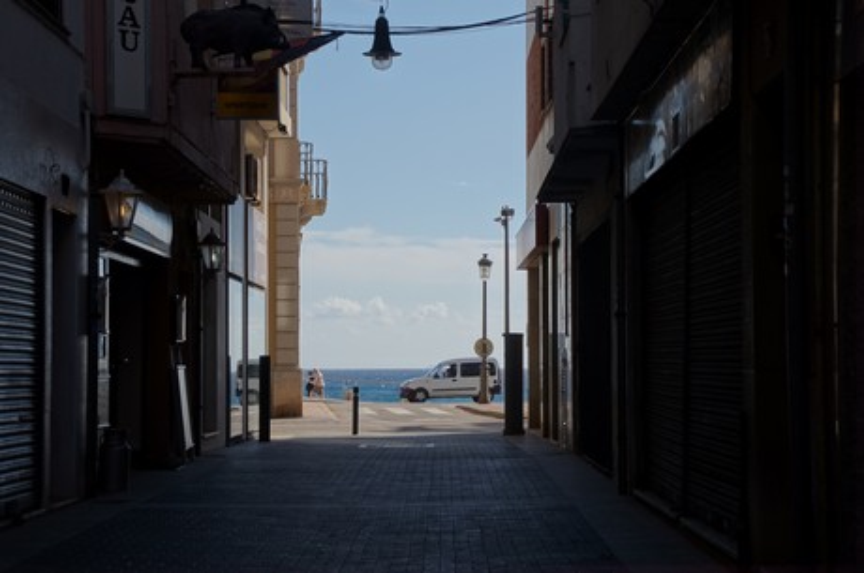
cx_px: 432
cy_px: 286
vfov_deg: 18.1
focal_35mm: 75
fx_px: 1797
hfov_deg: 27.0
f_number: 8
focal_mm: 50
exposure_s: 1/250
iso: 100
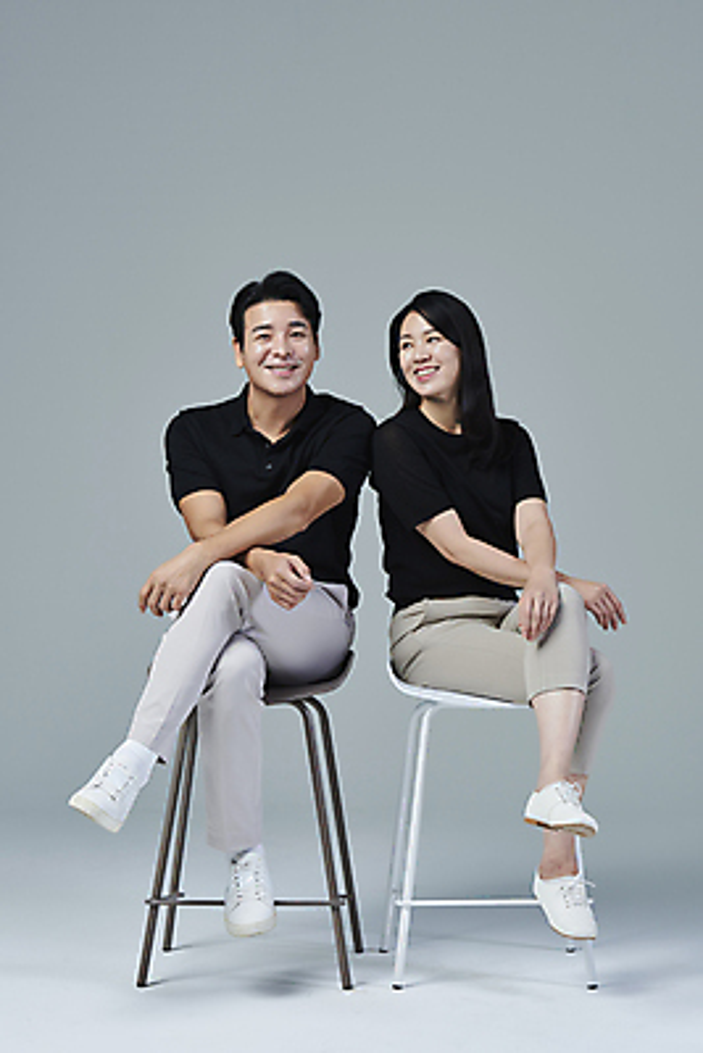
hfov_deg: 19.5
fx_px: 2048
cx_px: 352
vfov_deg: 28.8
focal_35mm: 70
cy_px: 526
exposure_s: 1/125
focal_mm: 70
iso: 100
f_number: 14
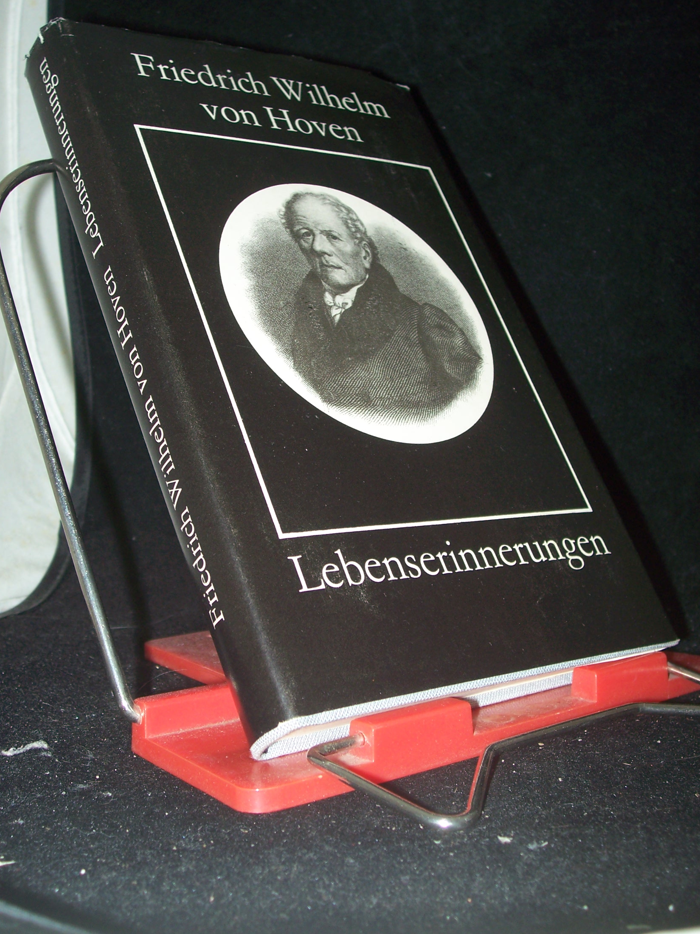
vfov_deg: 42.9
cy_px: 467
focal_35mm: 44
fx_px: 1186
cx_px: 343
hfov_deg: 32.9
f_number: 2.8
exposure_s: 1/60
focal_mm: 7
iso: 80
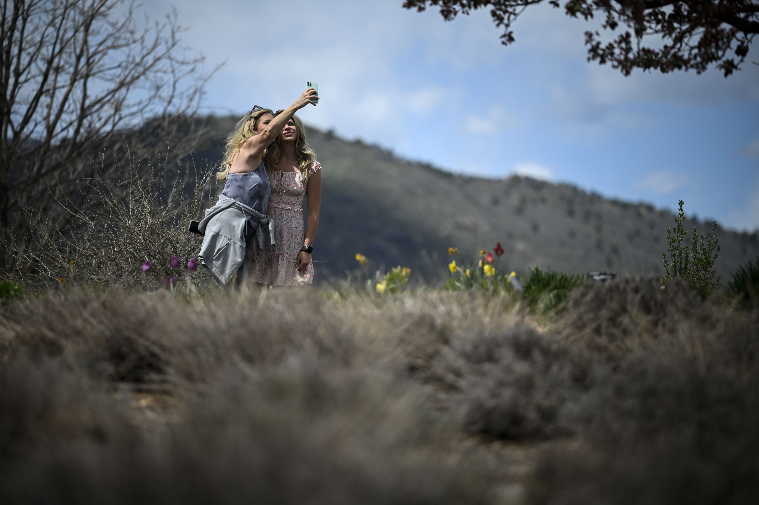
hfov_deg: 10.3
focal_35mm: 200
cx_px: 380
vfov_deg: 6.9
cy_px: 252
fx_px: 4214
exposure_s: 1/2000
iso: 100
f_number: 2.8
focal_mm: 200
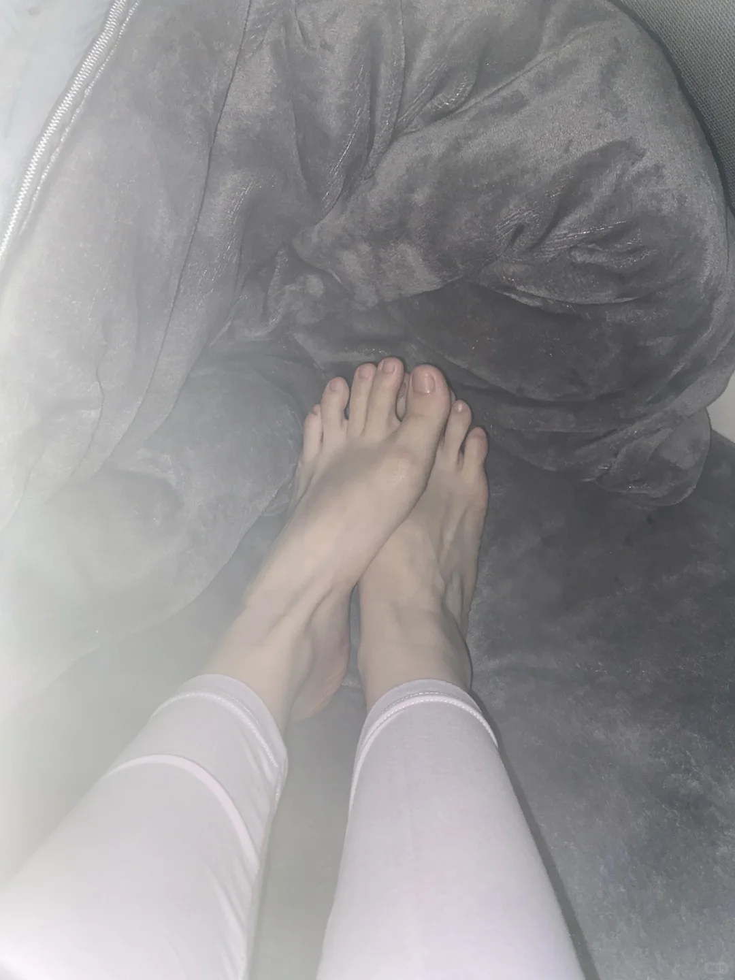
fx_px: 736
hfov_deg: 53.1
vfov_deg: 67.3
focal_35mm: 26
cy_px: 490
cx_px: 368
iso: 32
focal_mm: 4.25
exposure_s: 1/49
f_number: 1.8
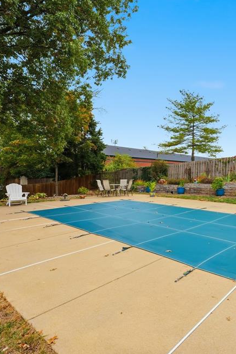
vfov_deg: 78.6
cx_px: 193
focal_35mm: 22
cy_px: 175
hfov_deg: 53.0
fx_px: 216
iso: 400
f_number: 8
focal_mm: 14
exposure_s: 1/2500
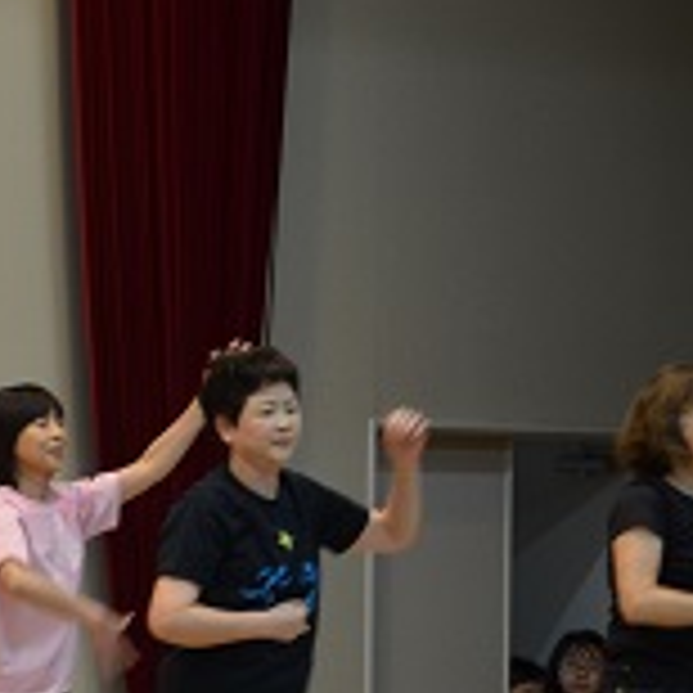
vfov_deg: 6.1
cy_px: 610
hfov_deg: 6.1
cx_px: -394
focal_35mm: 285
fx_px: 6455
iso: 640
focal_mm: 70
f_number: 5
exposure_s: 1/60
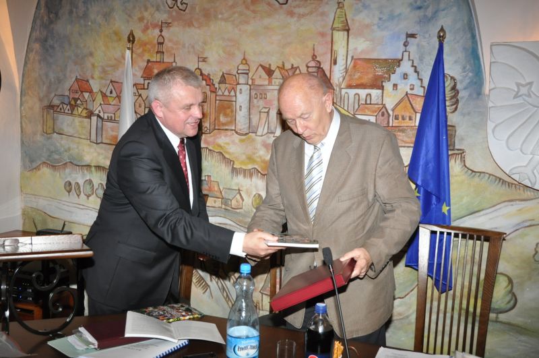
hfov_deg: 51.3
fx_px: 561
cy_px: 179
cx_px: 270
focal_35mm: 38
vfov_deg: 35.4
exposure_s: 1/60
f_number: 6.3
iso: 1000
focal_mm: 25
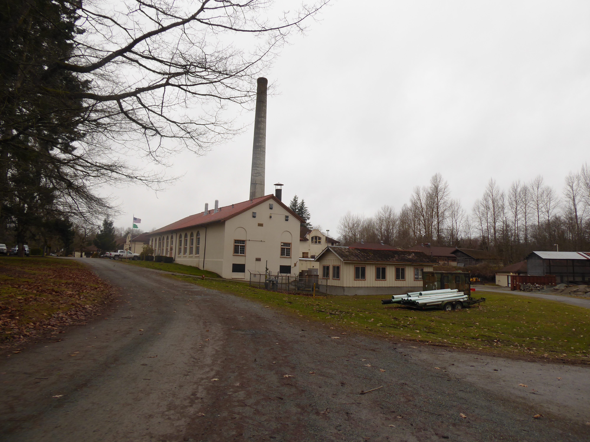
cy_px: 221
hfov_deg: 69.4
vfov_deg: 54.9
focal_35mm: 25
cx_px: 295
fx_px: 426
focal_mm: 4.3
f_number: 3.3
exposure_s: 1/250
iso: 80
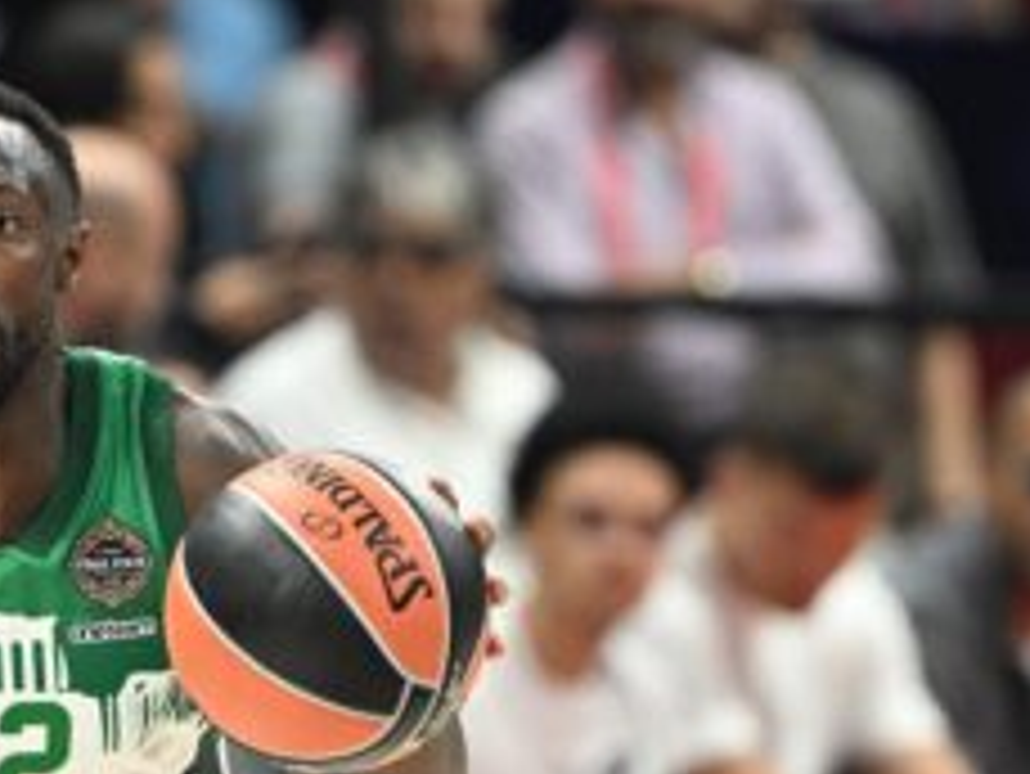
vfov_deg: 1.8
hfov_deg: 2.5
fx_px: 24025
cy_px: 711
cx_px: 40
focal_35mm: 807
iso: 1000
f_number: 4
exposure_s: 1/1250
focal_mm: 400
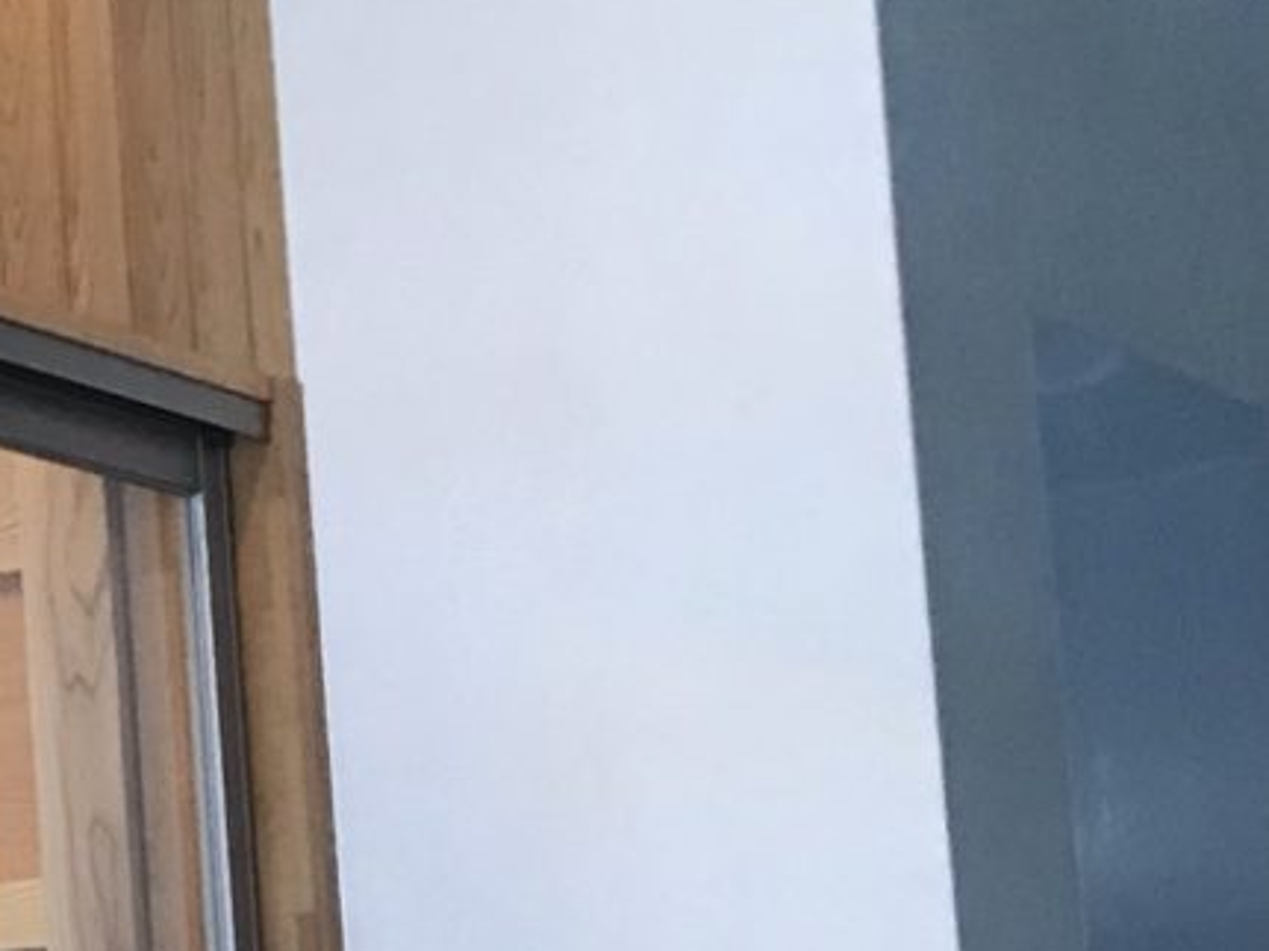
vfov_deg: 11.4
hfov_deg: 12.7
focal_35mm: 130
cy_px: 774
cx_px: -1507
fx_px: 4764
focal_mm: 3.99
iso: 40
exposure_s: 1/25
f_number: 1.8
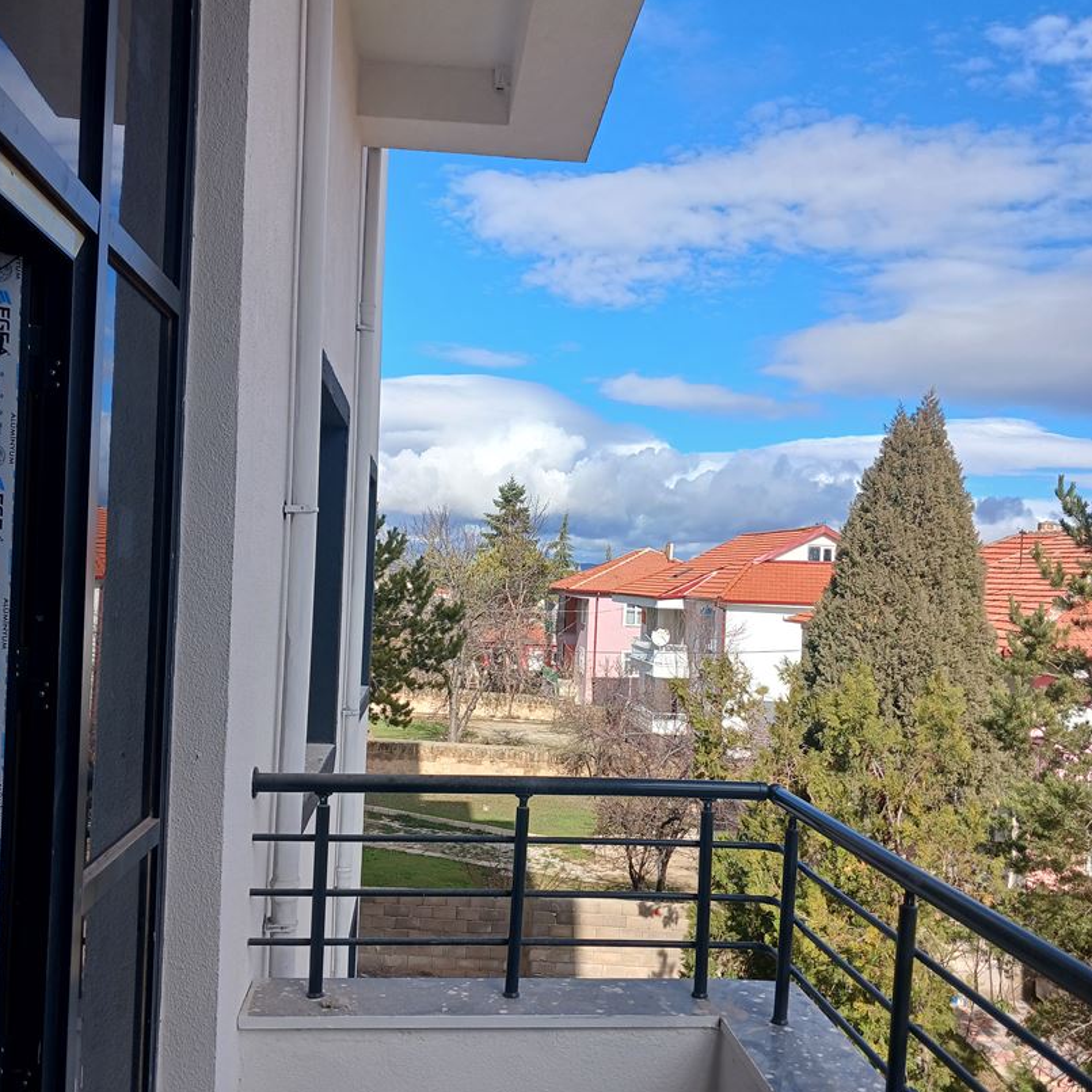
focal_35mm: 32
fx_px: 1142
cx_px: 544
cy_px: 574
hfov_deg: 51.1
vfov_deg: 51.1
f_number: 1.8
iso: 20
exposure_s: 1/564
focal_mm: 4
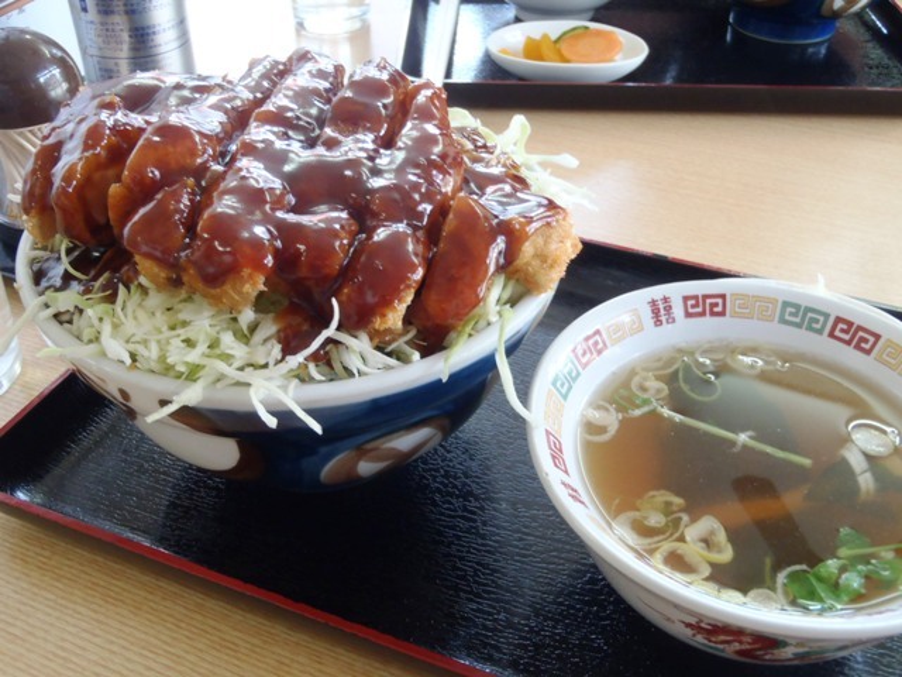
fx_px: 964
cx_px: 451
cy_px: 338
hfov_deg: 50.1
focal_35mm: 37
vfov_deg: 38.7
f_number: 4.7
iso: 200
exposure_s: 1/8
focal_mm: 6.64
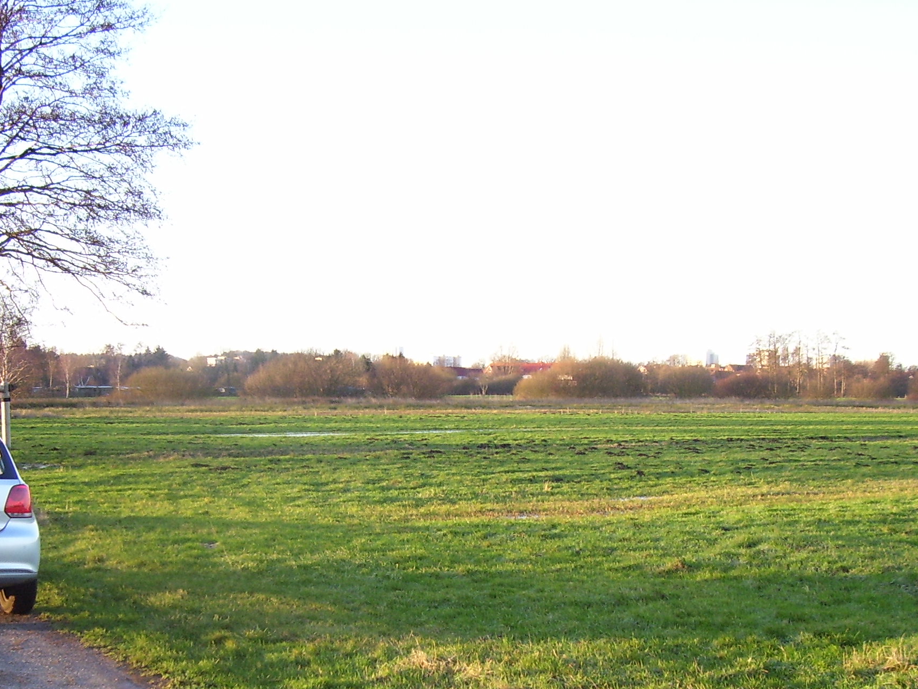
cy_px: 503
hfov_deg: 37.5
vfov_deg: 28.2
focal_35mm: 51
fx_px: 1353
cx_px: 421
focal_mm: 5.6
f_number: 2.7
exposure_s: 1/90
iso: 80
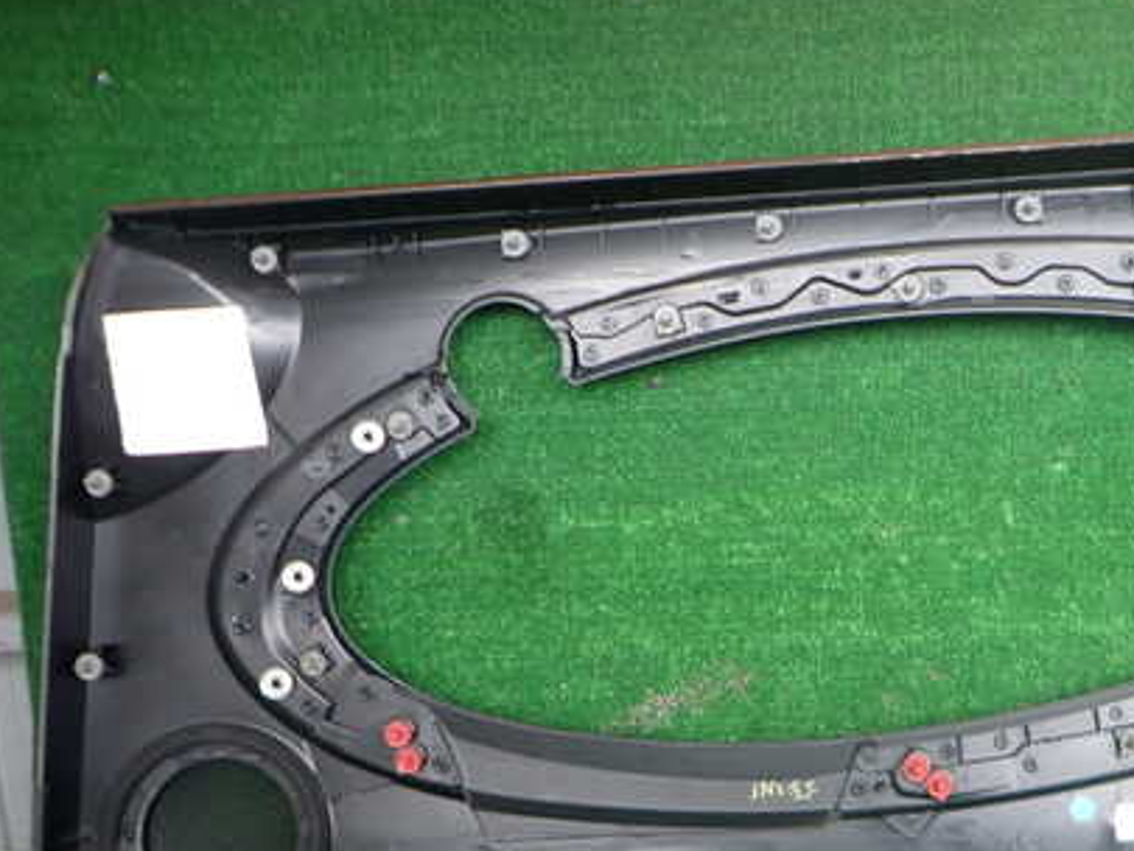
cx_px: 826
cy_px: 504
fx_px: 1212
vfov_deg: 38.6
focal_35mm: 37
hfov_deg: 48.5
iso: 160
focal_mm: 4.5
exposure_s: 1/125
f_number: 2
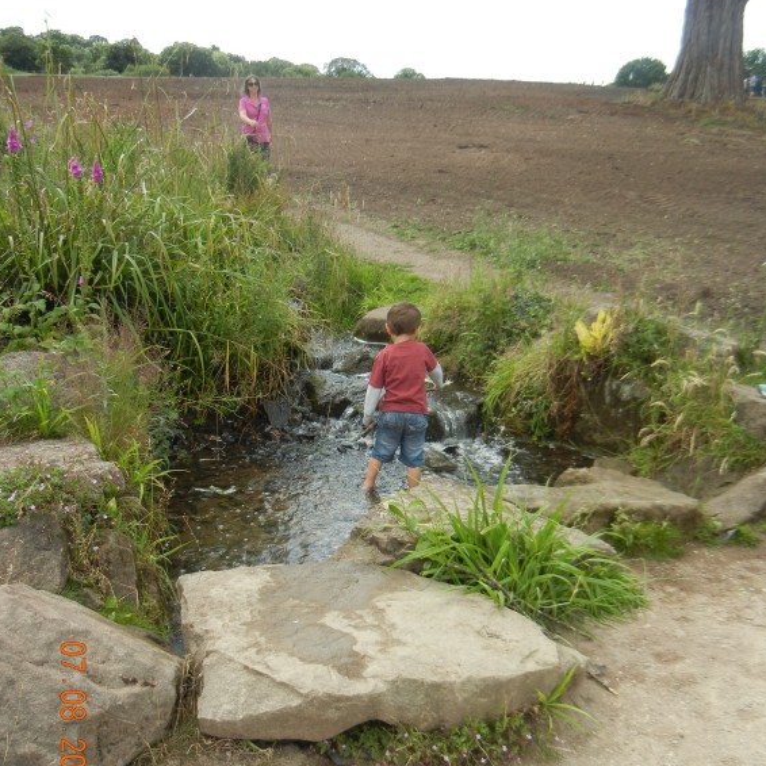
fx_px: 901
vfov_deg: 45.9
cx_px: 382
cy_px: 441
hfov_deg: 46.0
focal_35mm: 36
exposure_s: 1/603
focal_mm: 5.4
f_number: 3.5
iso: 160
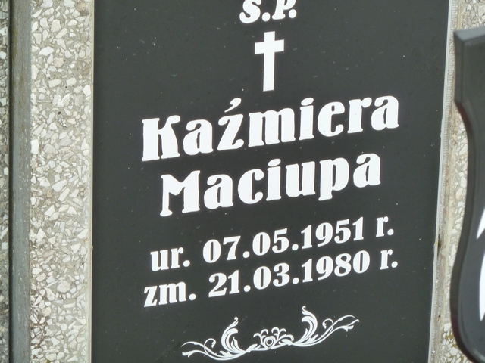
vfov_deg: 8.2
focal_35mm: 182
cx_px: 242
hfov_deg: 10.9
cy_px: 182
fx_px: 2550
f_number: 4.5
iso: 125
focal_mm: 29.9
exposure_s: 1/60
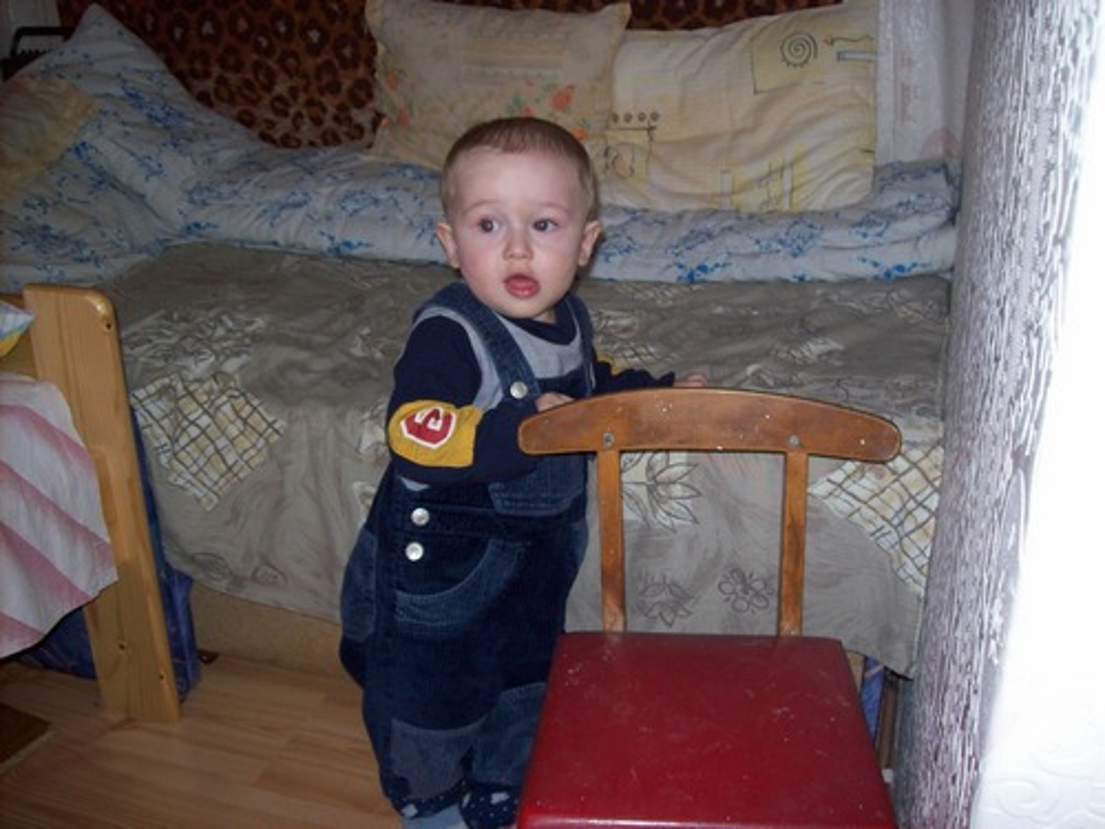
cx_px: 552
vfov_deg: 39.7
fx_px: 1149
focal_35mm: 36
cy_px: 414
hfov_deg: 51.4
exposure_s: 1/64
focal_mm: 6
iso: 80
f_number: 2.7
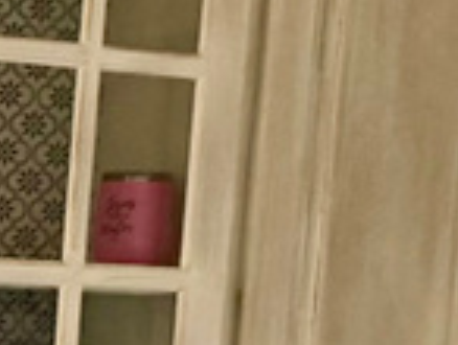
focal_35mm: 168
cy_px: 590
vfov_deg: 8.6
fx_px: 2226
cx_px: -417
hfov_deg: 10.8
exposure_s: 1/120
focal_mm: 6.76
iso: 250
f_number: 1.78
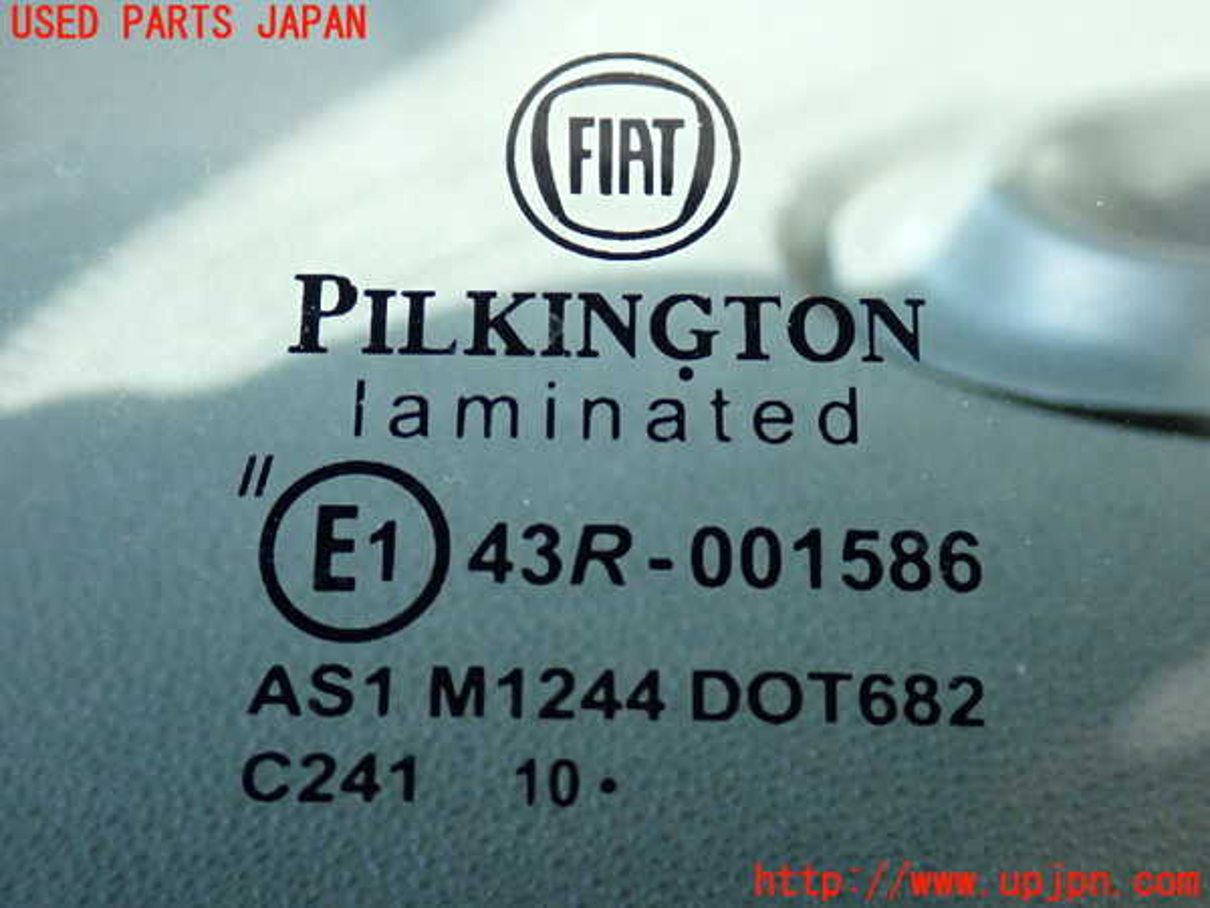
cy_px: 454
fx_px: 2027
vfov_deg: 25.2
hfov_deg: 33.2
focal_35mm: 58
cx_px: 605
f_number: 3.5
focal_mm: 10.35
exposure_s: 1/125
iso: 800
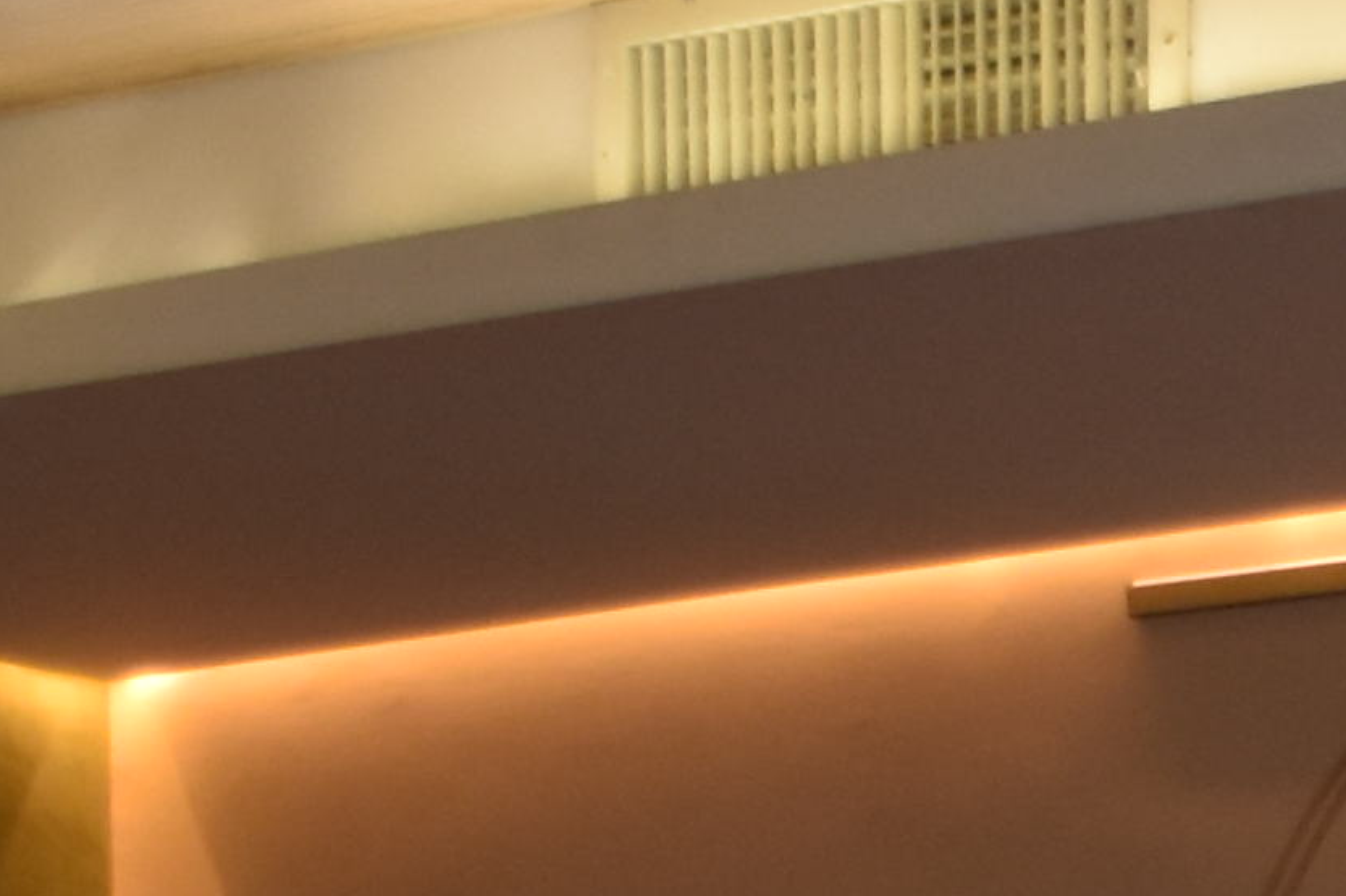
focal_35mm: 249
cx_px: 2257
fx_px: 9293
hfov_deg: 8.1
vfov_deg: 5.2
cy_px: 2927
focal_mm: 23
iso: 640
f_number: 4.5
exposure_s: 1/60
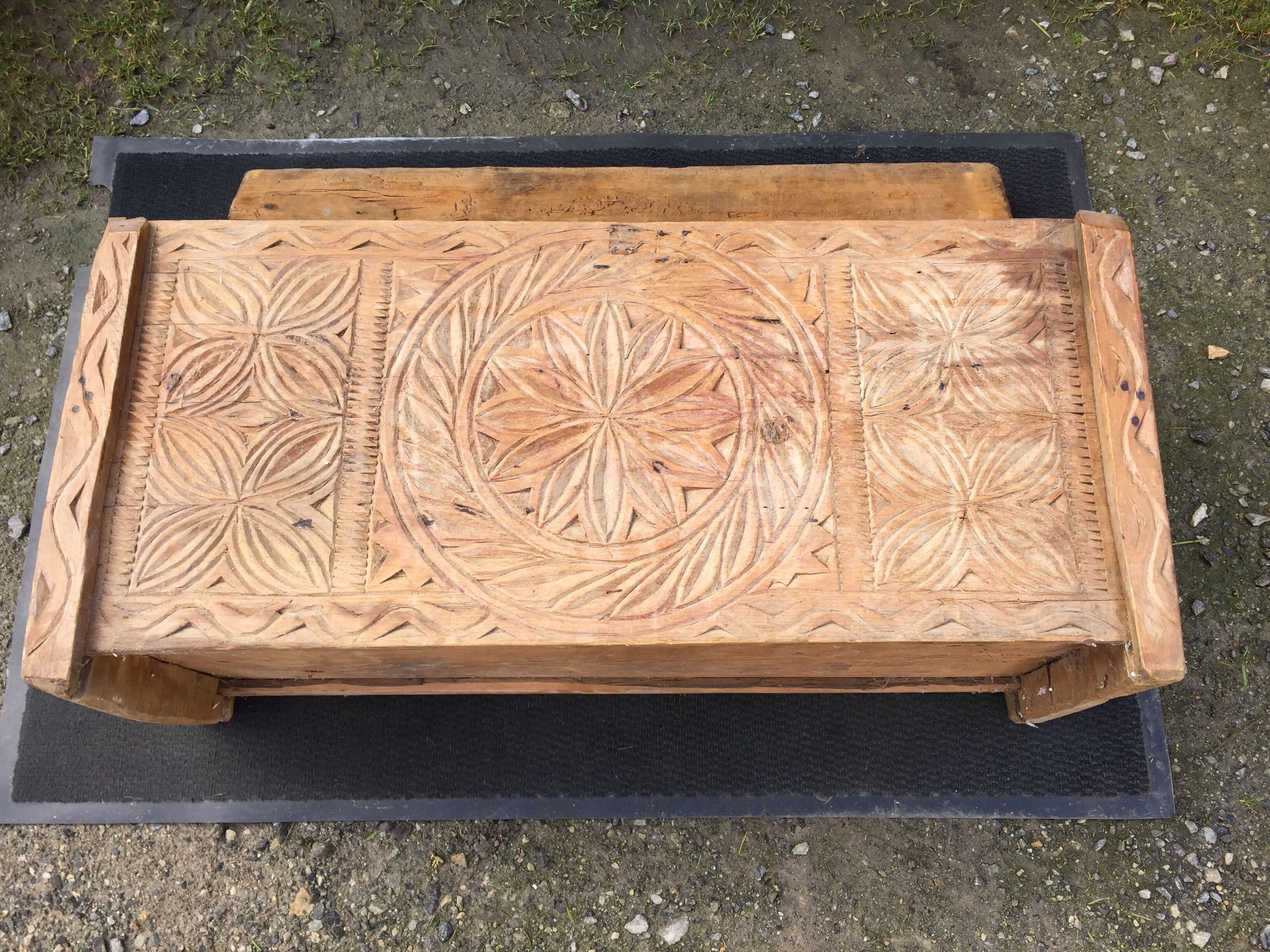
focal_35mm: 29
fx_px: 1064
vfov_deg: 48.2
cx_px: 635
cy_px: 476
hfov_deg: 61.7
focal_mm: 4.15
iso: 32
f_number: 2.2
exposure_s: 1/187
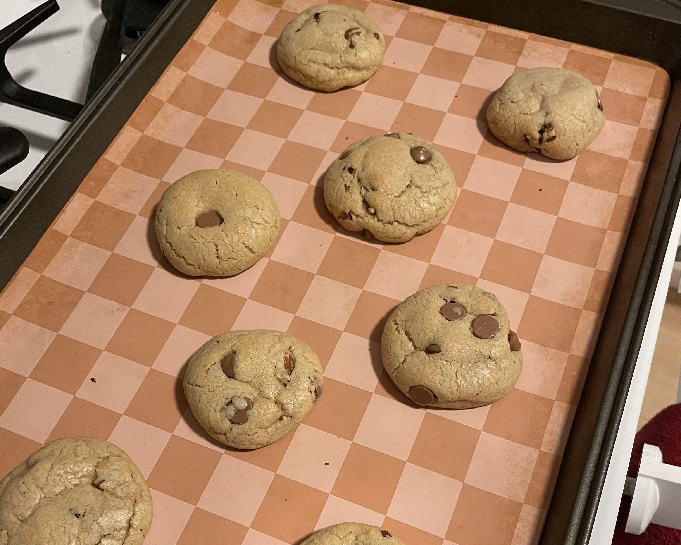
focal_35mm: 34
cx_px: 339
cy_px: 373
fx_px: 685
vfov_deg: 42.6
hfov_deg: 52.8
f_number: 1.6
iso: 400
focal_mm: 4.2
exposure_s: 1/40
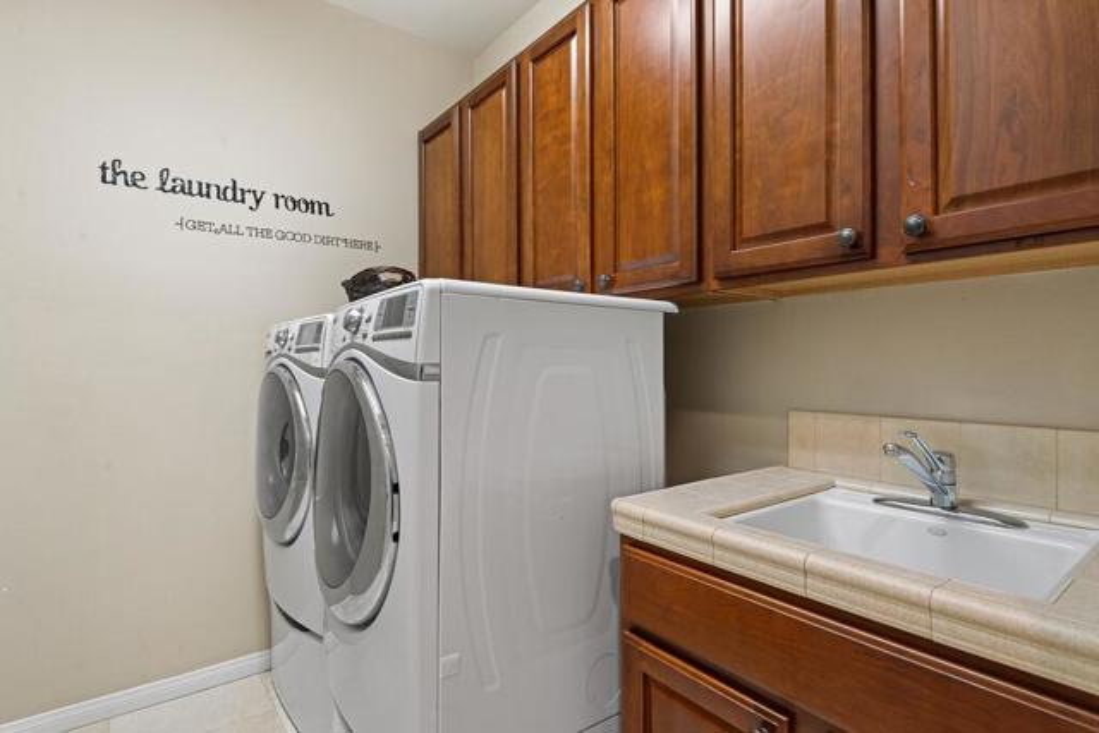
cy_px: 366
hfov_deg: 90.0
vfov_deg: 67.4
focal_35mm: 18
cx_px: 550
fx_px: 550
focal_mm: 18
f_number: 8
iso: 64
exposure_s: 1/4
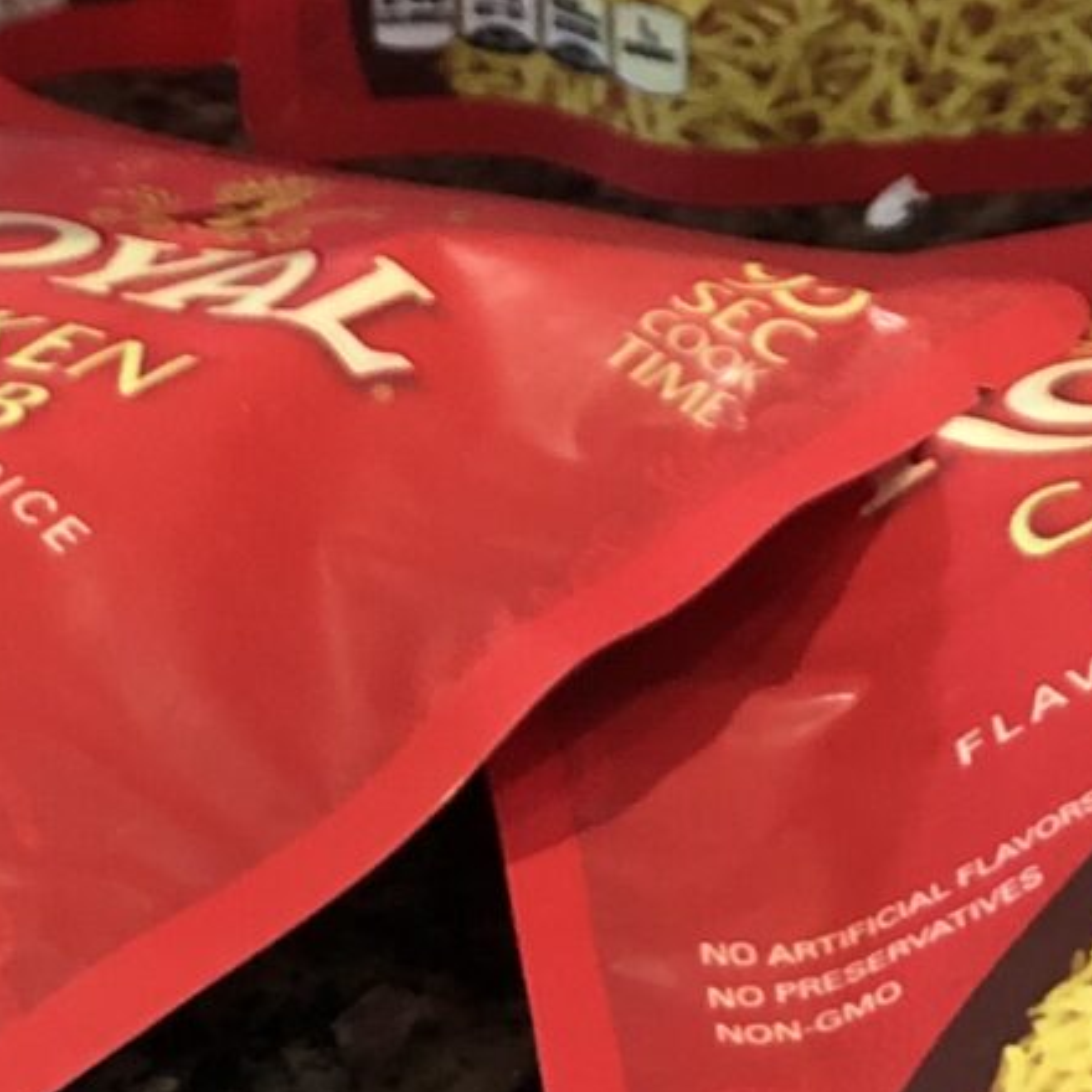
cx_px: 851
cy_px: -362
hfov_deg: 12.1
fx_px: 5139
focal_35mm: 144
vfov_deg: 11.8
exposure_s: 1/15
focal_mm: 4
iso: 50
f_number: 1.8
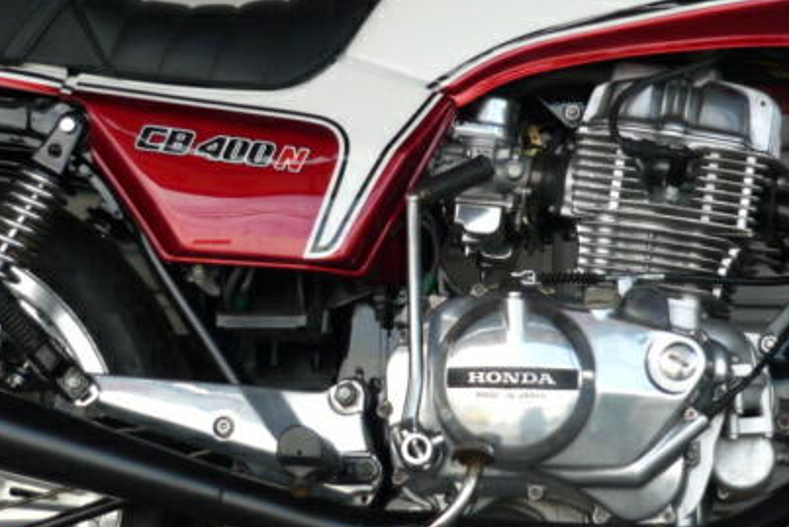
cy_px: 268
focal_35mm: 109
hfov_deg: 18.7
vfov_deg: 12.6
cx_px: 415
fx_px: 2390
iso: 100
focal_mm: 6.8
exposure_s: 1/200
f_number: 3
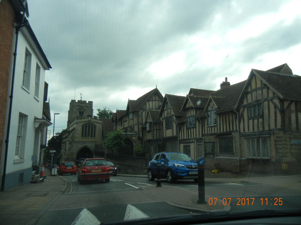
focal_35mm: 30
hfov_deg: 60.0
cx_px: 150
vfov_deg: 46.8
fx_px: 261
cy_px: 112
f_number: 7
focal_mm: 5.4
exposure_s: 1/248
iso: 160
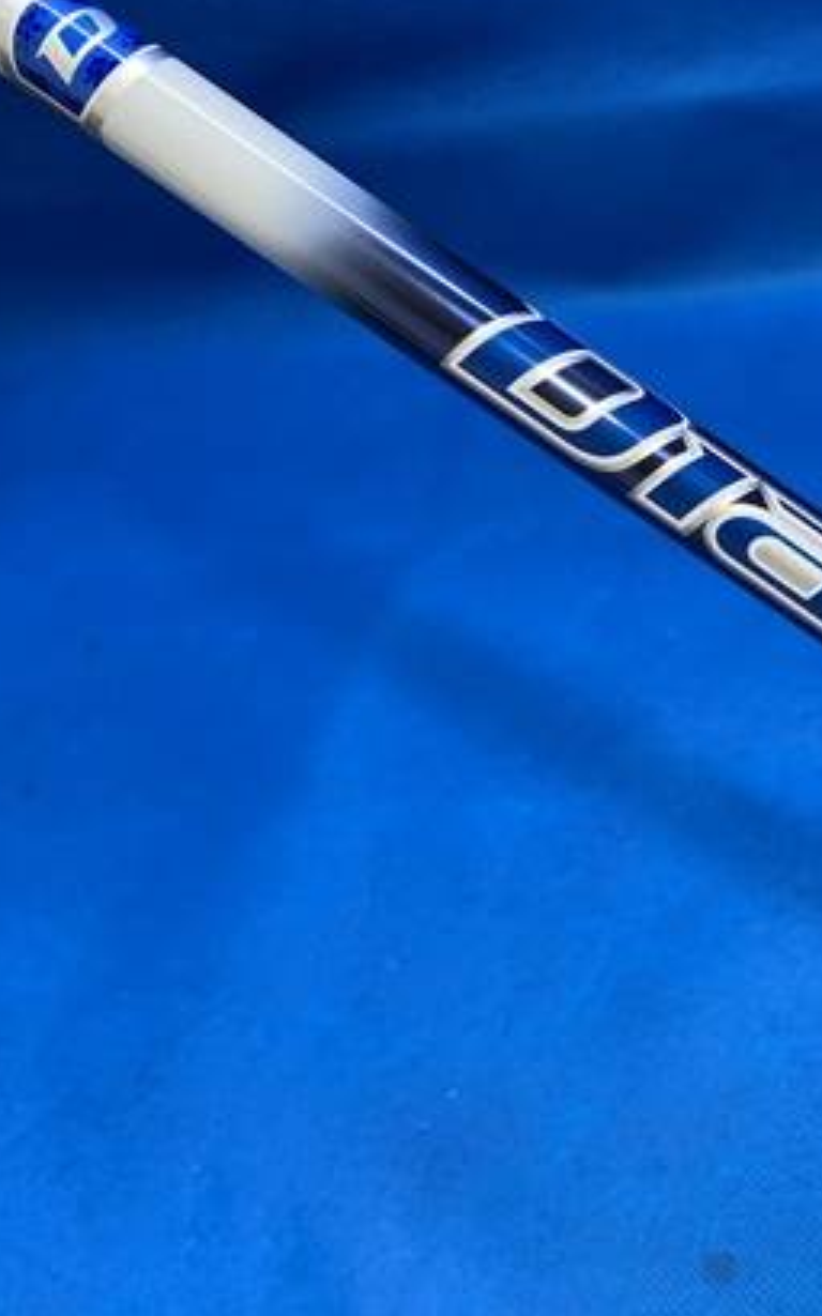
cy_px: 677
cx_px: 925
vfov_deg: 46.2
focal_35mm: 43
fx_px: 1542
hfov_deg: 27.1
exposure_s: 1/60
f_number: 1.8
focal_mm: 4.25
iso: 100
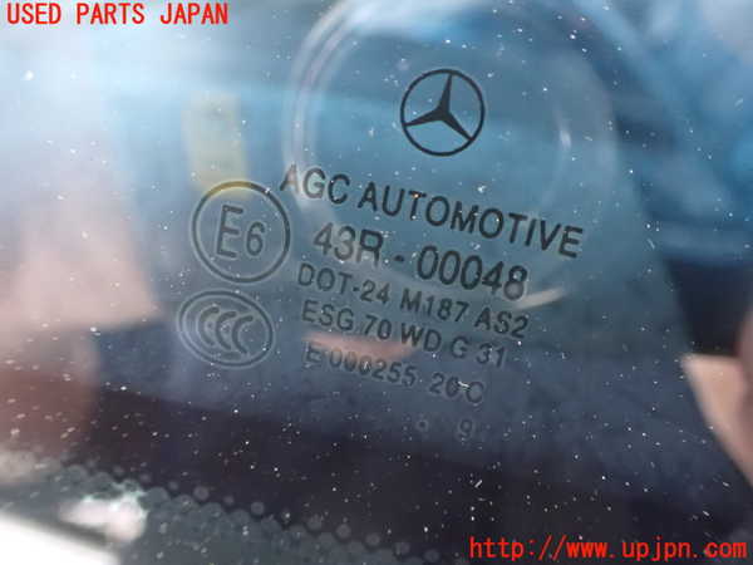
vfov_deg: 46.8
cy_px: 282
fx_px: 653
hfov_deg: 60.0
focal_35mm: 30
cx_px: 376
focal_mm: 5.4
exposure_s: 1/30
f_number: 2.3
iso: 1600
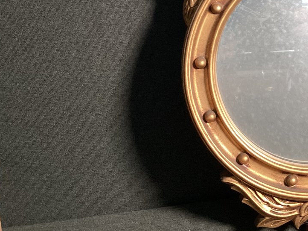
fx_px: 578
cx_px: 310
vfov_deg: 21.9
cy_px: 13
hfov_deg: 28.0
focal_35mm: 65
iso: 100
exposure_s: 1/50
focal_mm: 3.3
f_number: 2.4
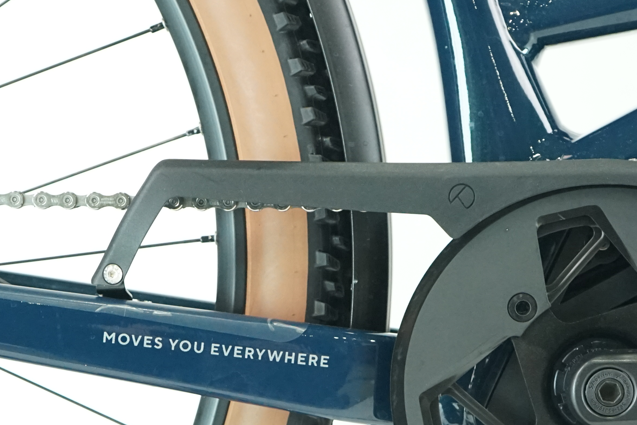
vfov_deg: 16.0
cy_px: 398
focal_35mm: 84
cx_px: 248
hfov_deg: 24.1
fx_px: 1486
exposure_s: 1/200
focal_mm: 33
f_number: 5
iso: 3200
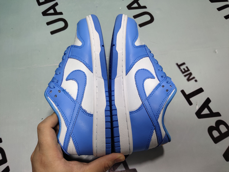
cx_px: 114
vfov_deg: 46.8
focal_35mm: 30
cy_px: 86
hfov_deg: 60.0
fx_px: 198
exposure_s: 1/100
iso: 66
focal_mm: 4.35
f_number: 1.79
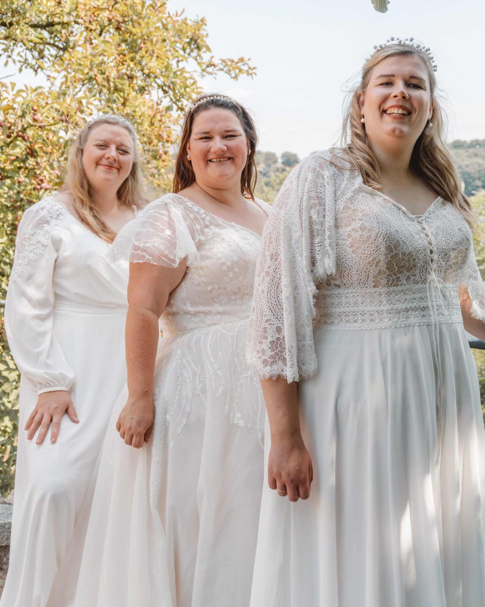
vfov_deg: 39.1
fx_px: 854
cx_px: 237
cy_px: 286
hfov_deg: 31.7
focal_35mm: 48
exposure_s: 1/250
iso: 100
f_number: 4.5
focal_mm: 27
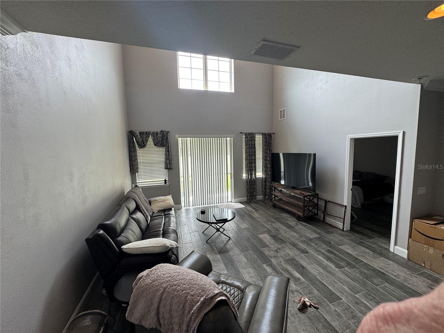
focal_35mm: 14
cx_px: 222
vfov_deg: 85.7
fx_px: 180
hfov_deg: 102.1
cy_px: 166
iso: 100
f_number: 2.2
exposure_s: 1/99
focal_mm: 2.22
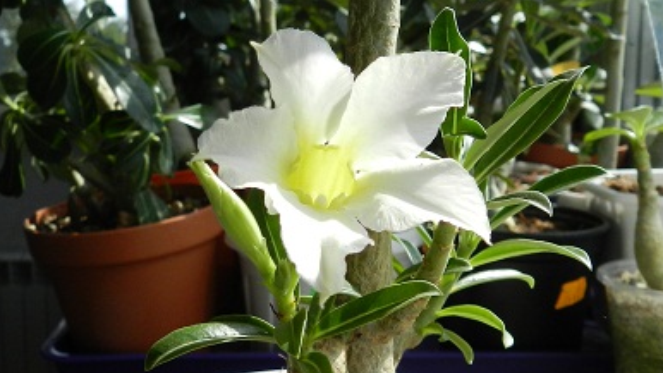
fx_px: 457
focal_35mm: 26
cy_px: 196
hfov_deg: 71.9
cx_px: 337
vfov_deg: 44.4
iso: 160
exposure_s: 1/800
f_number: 3.4
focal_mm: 4
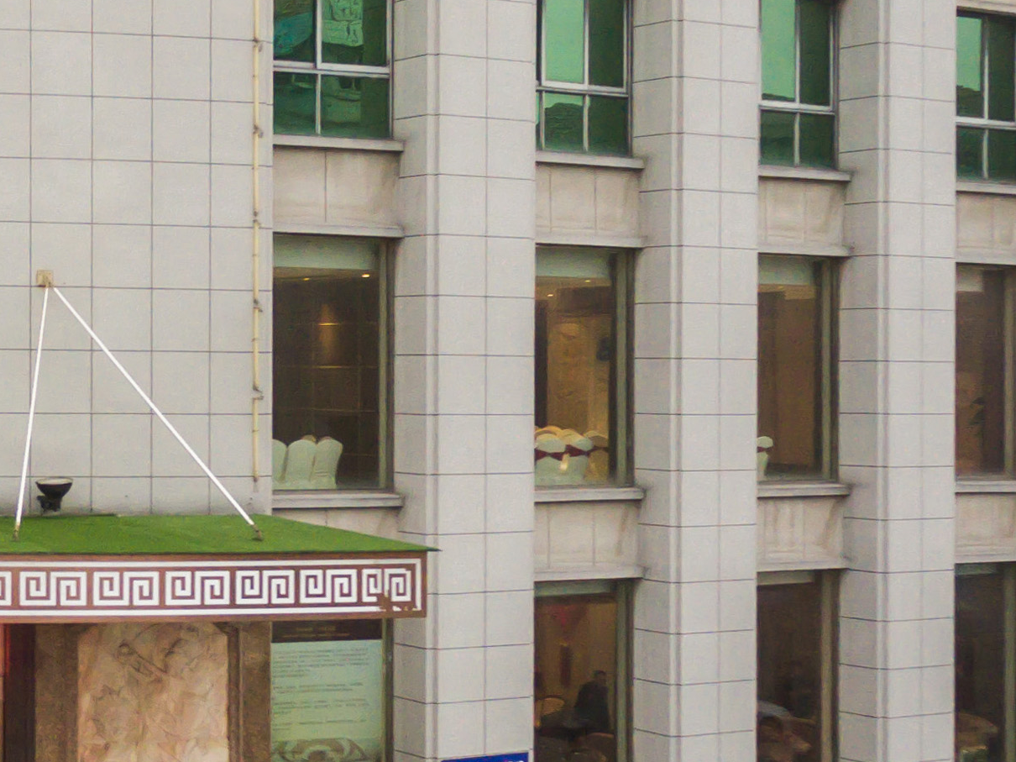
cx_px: -290
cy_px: 539
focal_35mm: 66
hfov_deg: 25.5
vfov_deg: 22.1
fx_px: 1937
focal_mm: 3.61
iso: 200
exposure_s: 1/40
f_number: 2.8
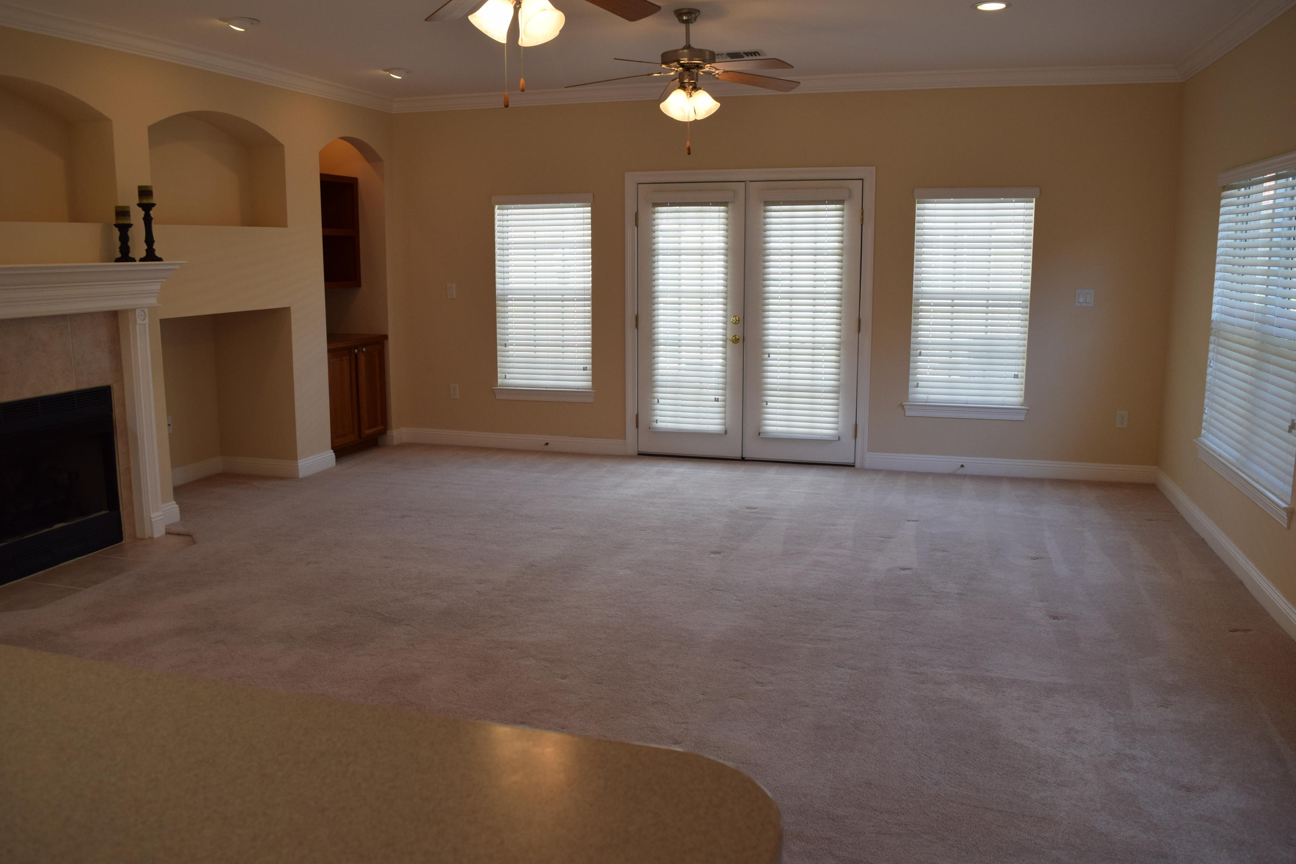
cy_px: 432
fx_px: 972
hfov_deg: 67.4
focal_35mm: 27
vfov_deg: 47.9
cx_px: 648
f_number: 6.3
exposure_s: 1/160
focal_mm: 18
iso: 400
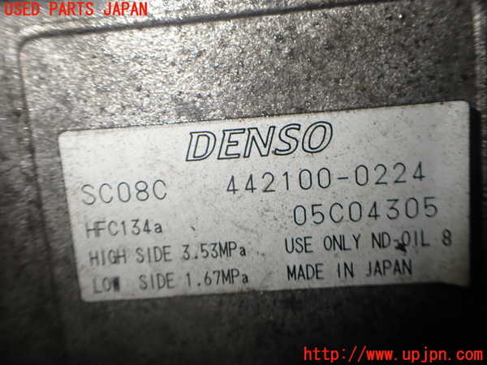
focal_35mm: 30
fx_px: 422
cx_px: 244
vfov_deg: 46.8
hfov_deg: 60.0
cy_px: 182
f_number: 2.3
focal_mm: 5.4
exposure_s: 1/125
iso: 125
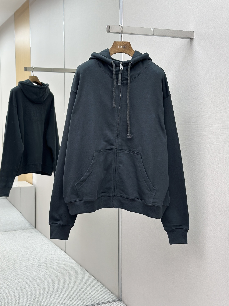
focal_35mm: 48
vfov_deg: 39.7
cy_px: 153
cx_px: 114
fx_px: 423
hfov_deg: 30.3
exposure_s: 1/184
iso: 80
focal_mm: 6.86
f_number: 1.78
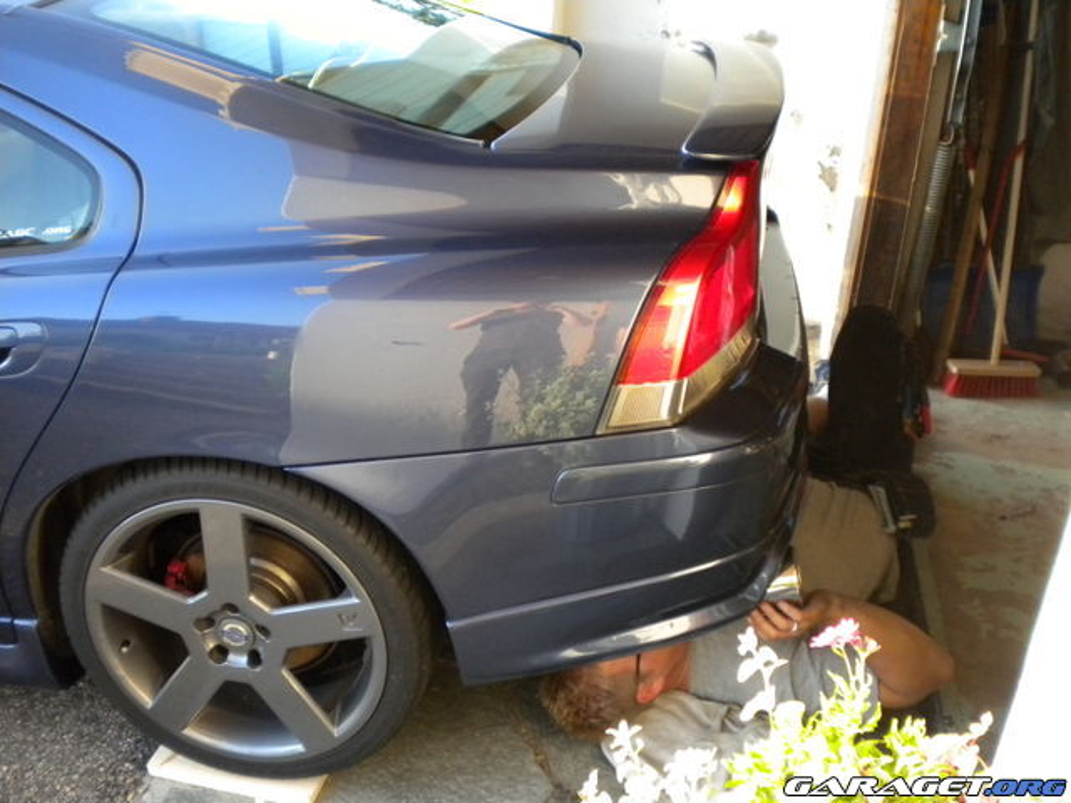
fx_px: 1083
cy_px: 402
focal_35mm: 35
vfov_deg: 40.7
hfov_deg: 52.6
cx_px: 536
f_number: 3.1
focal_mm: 6.3
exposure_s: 1/220
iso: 400
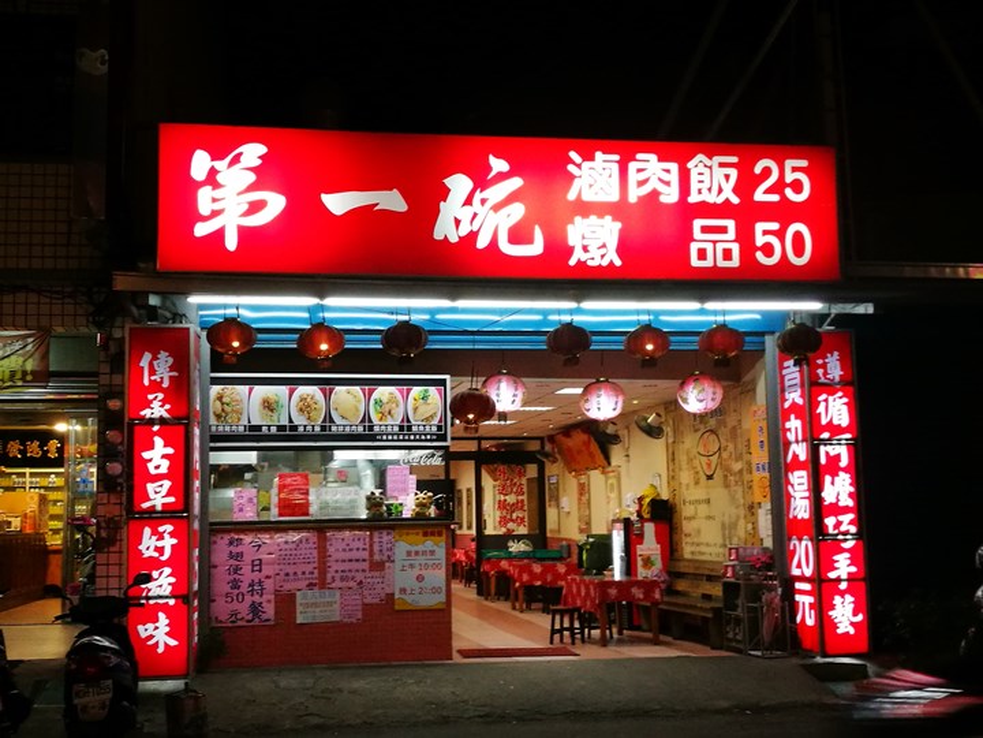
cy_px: 369
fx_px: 1249
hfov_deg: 42.9
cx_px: 492
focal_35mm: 44
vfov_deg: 32.9
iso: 200
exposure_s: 1/30
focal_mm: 4.5
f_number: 2.2
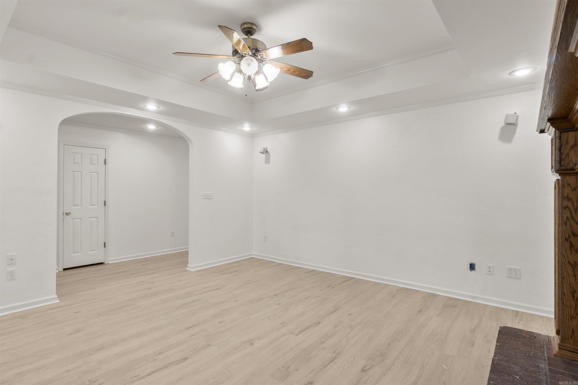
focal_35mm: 18
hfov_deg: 90.0
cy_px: 192
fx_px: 289
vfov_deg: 67.4
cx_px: 289
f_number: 9
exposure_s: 1/2.5
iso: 250
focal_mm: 12
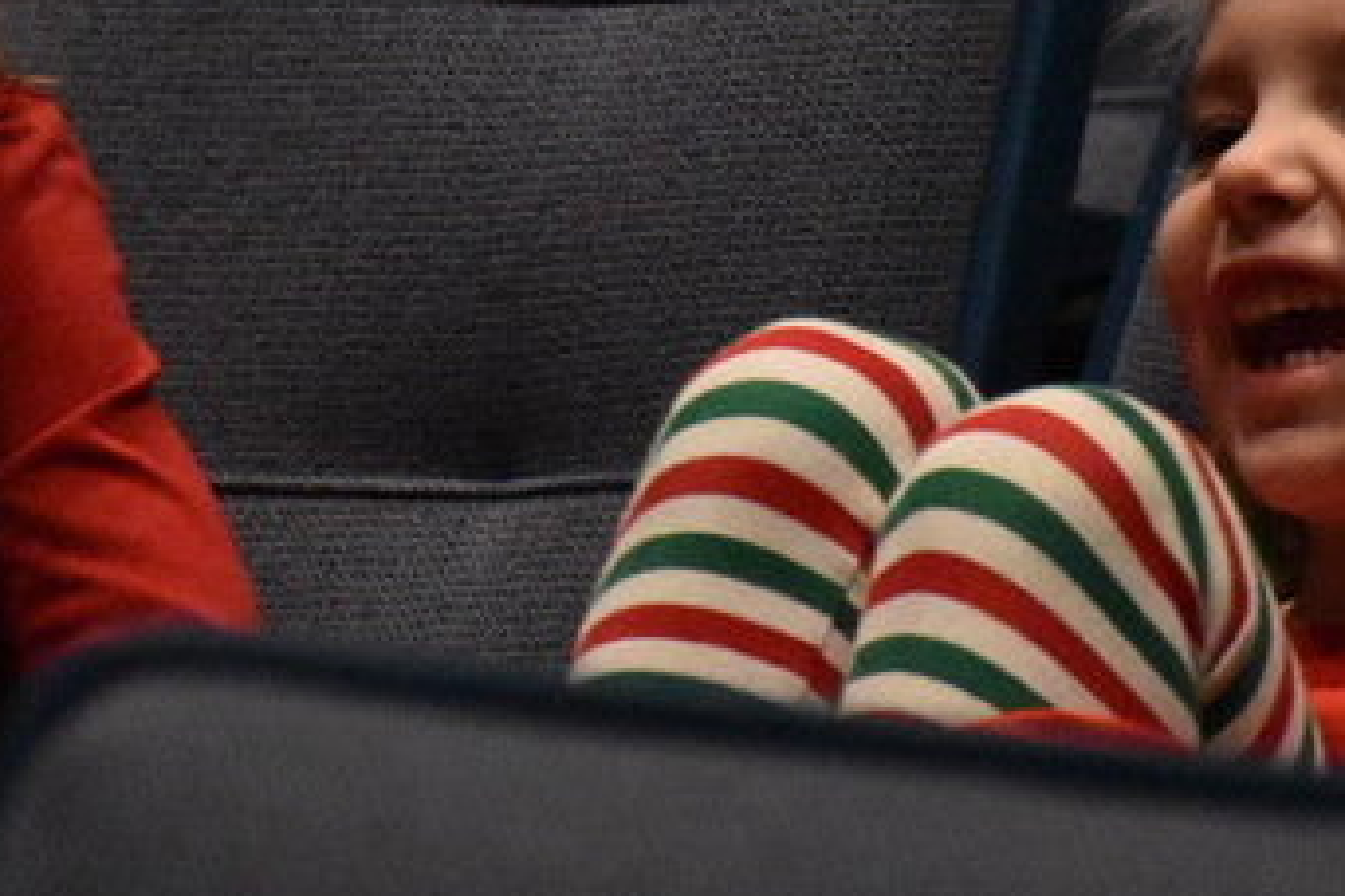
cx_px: 539
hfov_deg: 3.3
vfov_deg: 2.2
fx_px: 23498
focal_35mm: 629
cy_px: 128
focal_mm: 140
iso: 8000
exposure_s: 1/320
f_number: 5.6
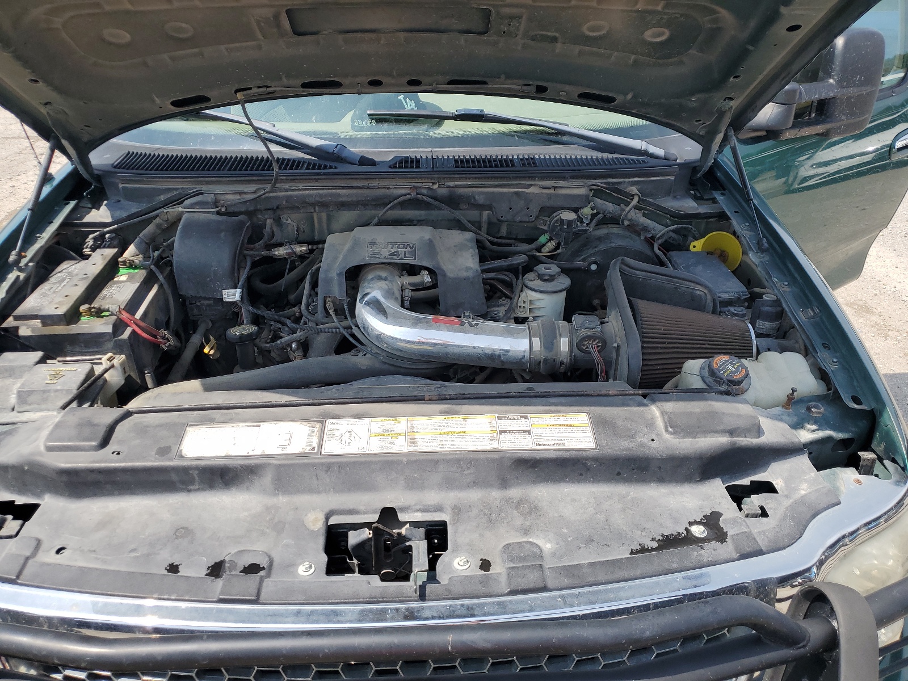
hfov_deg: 67.3
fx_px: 682
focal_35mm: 26
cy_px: 340
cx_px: 454
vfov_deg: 53.1
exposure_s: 1/2000
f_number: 1.5
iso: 50
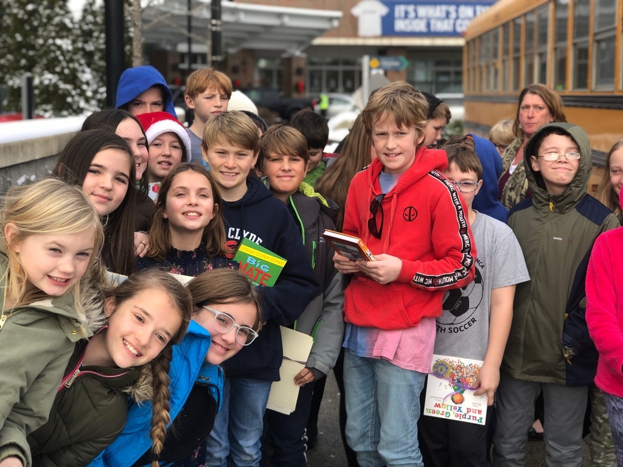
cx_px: 312
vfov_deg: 25.7
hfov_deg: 33.8
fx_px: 1026
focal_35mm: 57
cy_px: 234
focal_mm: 6.6
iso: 20
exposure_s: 1/120
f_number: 2.8
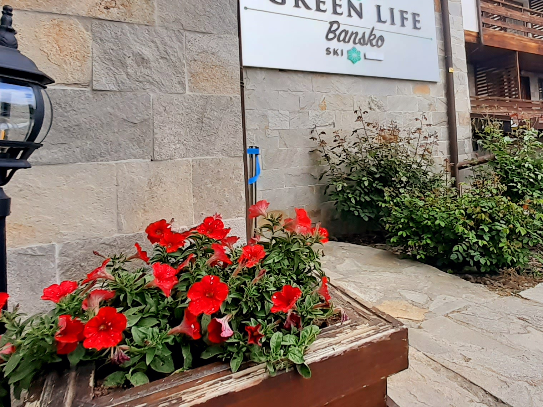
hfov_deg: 74.5
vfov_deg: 59.5
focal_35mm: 22
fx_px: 345
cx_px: 351
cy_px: 132
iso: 40
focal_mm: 1.13
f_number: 2.2
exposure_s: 1/249
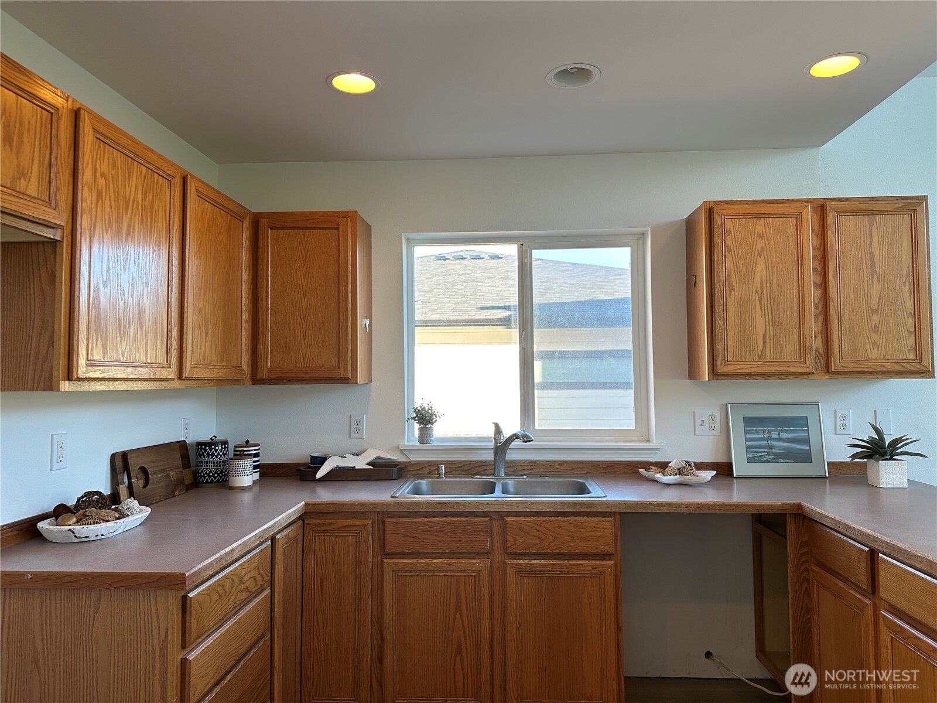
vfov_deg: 56.8
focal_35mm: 24
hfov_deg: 71.6
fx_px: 650
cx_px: 468
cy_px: 352
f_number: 1.78
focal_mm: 6.86
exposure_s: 1/152
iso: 80
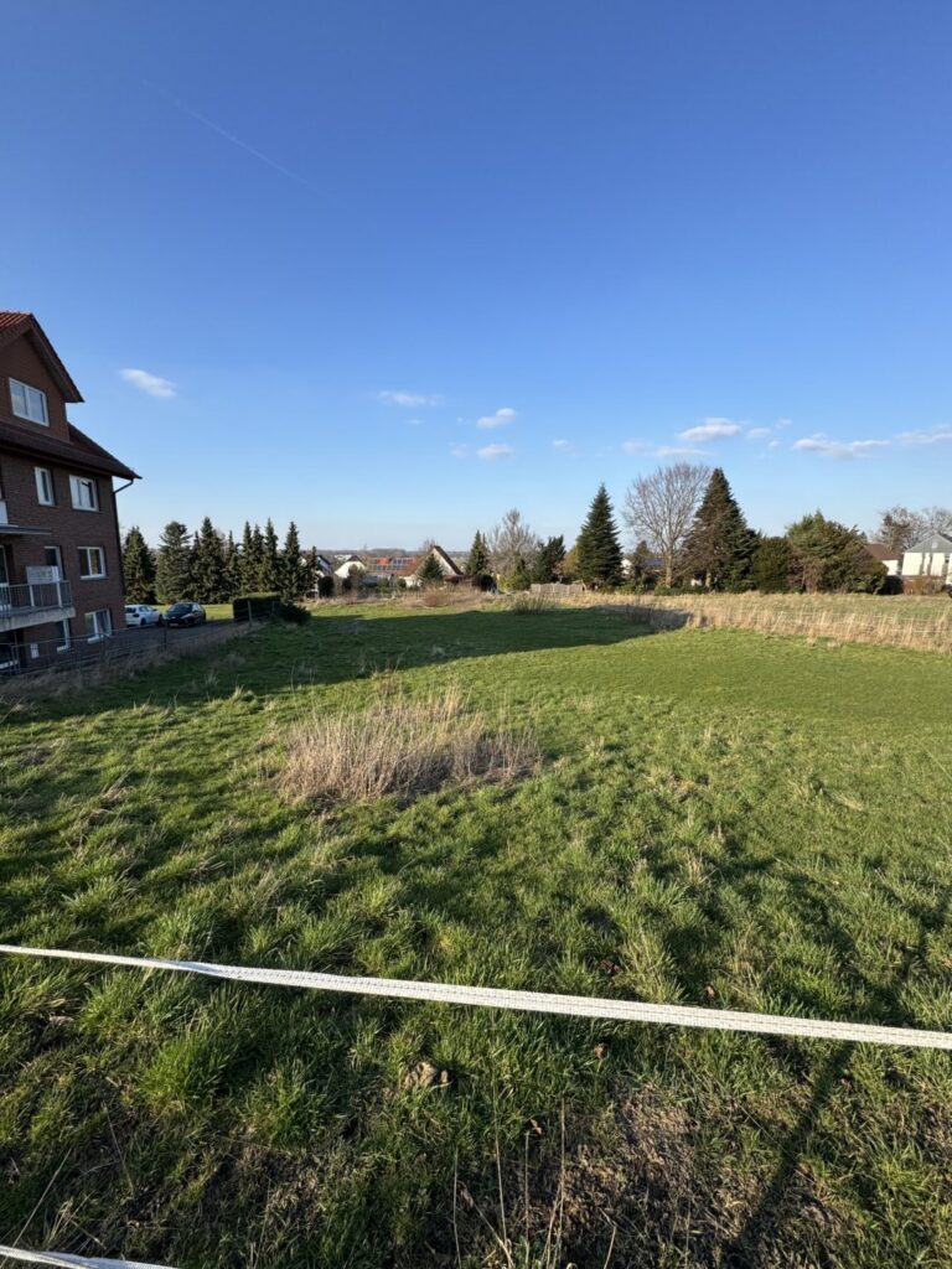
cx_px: 476
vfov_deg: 102.1
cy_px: 634
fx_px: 513
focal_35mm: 14
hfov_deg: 85.7
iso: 40
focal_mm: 2.22
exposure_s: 1/1078
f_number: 2.2
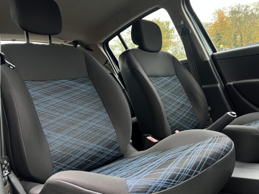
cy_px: 88
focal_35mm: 29
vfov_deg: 48.2
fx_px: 217
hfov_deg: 61.6
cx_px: 126
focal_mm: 5.7
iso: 200
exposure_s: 1/60
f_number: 1.5
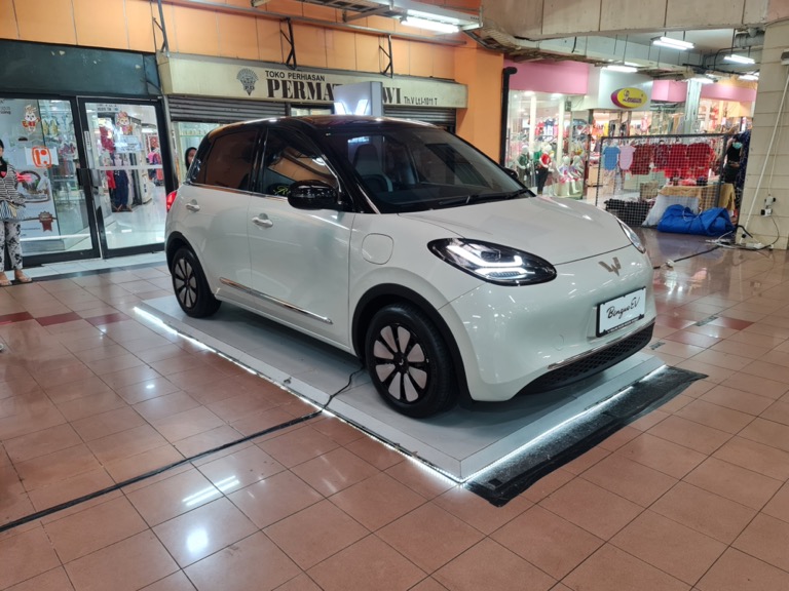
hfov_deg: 69.4
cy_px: 296
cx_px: 394
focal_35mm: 25
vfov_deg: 54.9
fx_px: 570
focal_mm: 7
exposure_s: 1/50
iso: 200
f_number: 1.8
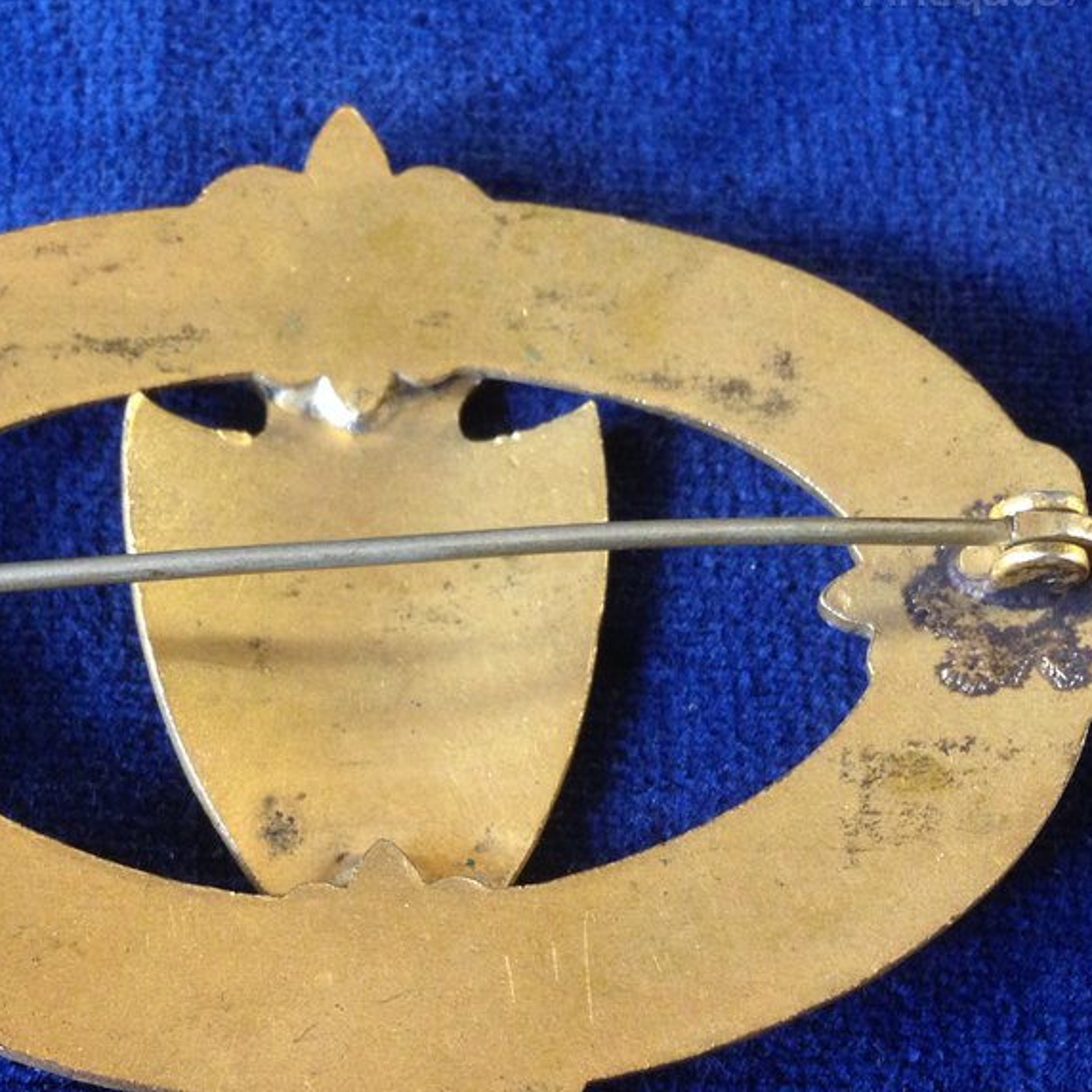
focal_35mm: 51
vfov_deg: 33.2
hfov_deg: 33.0
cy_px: 678
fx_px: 1820
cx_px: 342
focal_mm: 4.12
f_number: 2.4
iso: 250
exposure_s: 1/20
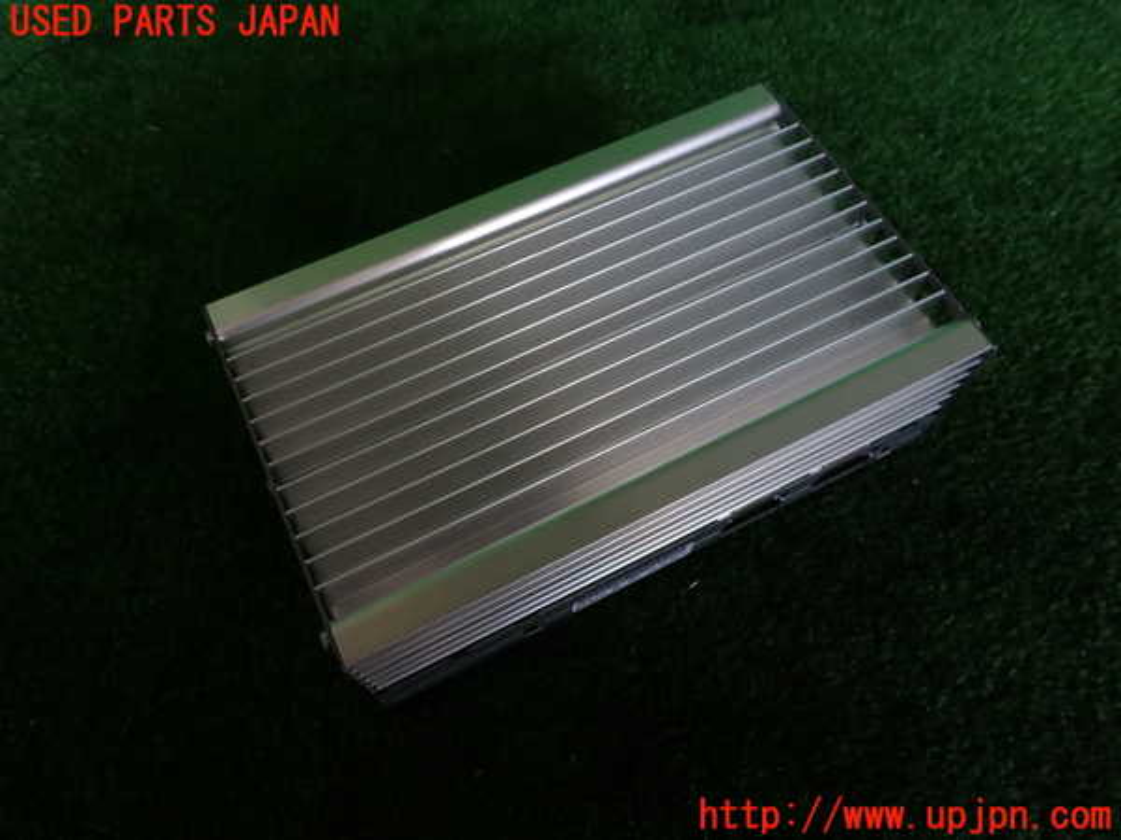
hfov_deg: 69.4
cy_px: 420
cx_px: 560
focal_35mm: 25
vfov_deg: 54.9
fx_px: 810
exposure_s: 1/160
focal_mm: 4.5
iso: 100
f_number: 2.8
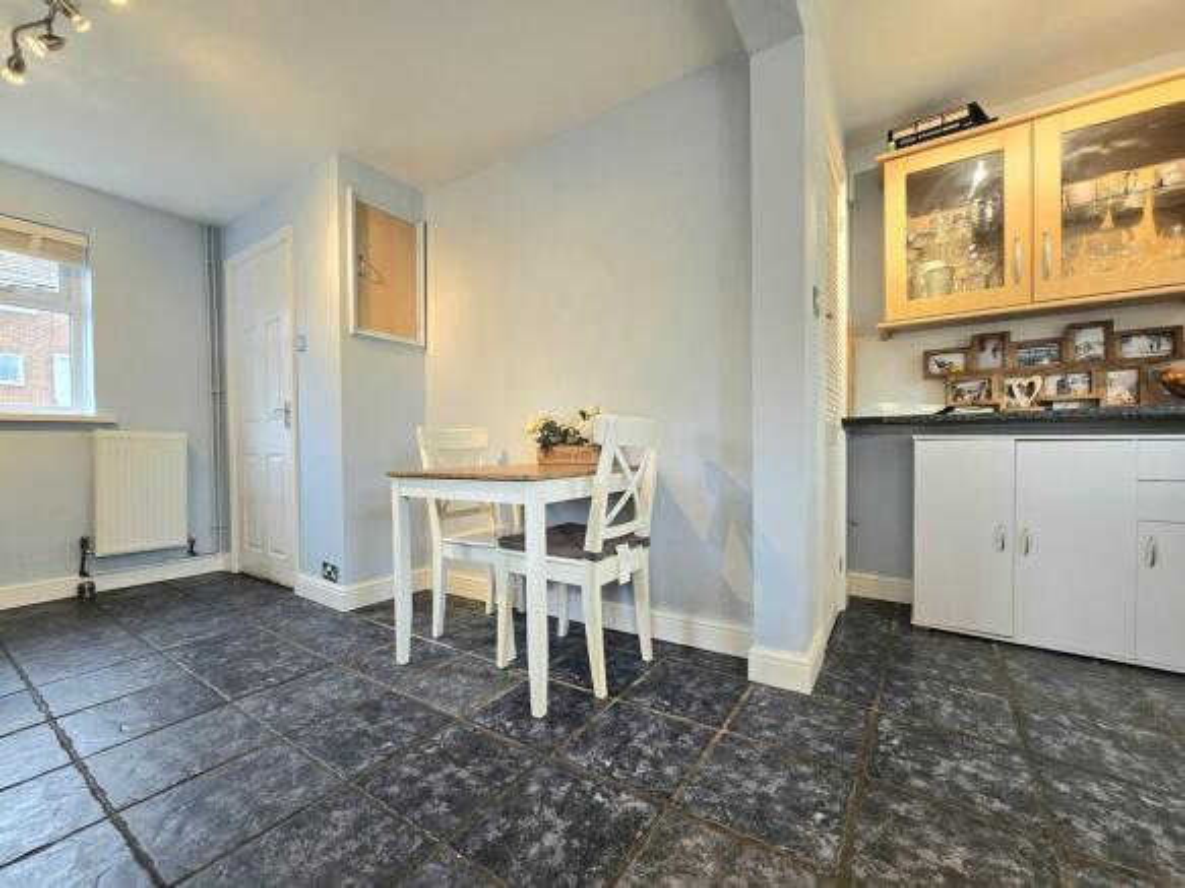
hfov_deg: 106.2
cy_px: 444
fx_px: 445
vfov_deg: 89.9
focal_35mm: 13
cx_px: 592
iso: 125
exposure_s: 1/50.3
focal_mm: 2.2
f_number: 2.2
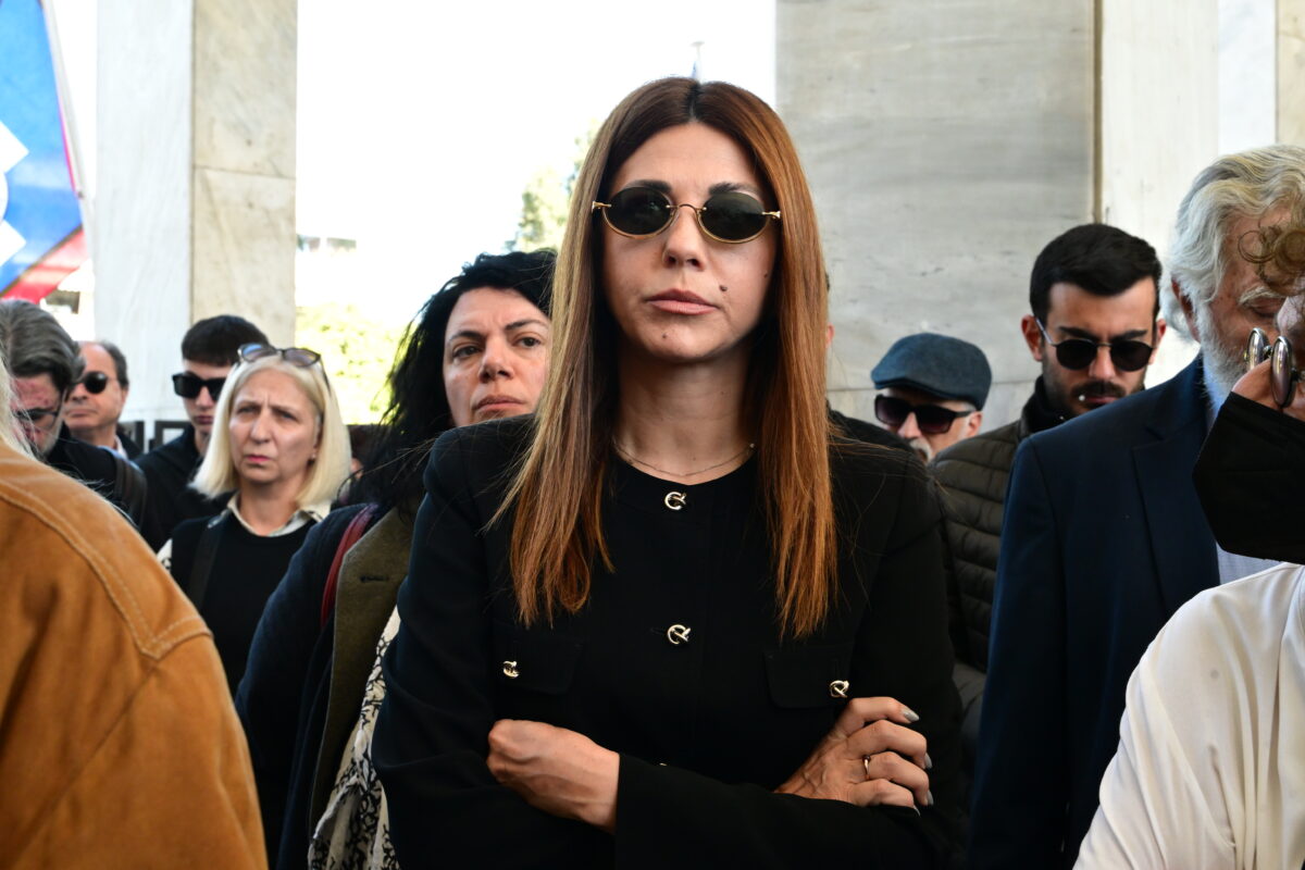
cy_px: 435
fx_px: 1704
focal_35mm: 47
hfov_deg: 41.9
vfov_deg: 28.6
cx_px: 652
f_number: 10
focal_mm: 47
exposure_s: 1/250
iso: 3200
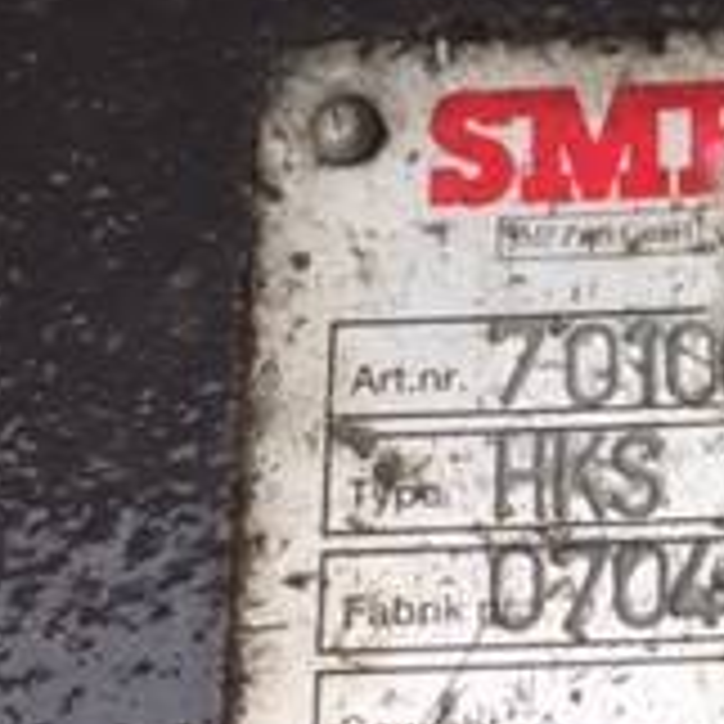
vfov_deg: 17.1
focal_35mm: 102
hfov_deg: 15.8
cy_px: 360
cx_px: 1043
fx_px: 2414
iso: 32
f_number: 2.2
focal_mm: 4.15
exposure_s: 1/670
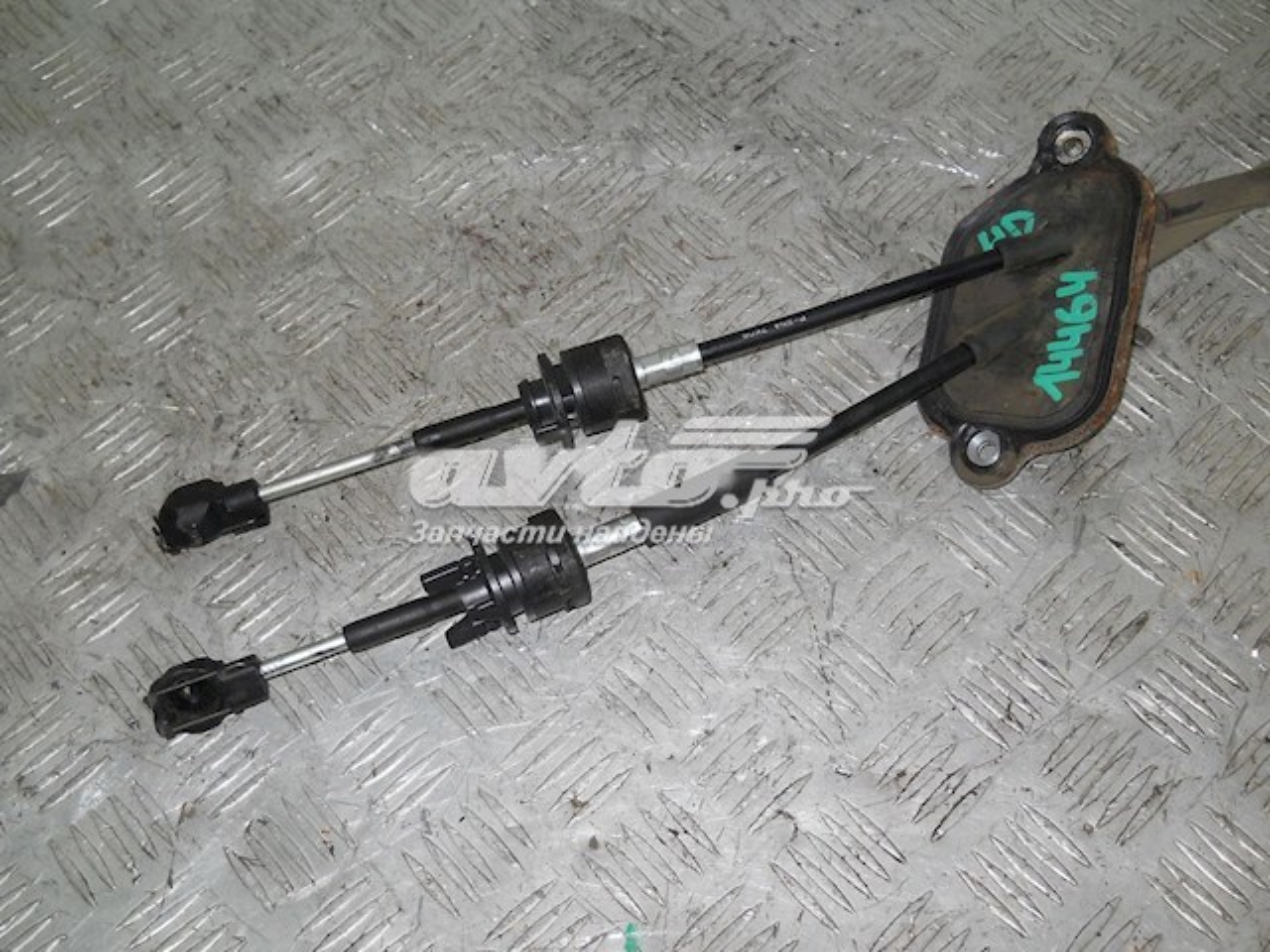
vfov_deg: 35.1
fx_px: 1504
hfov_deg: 45.8
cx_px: 635
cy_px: 476
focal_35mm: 41
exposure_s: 1/30
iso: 80
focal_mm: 6.72
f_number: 3.1
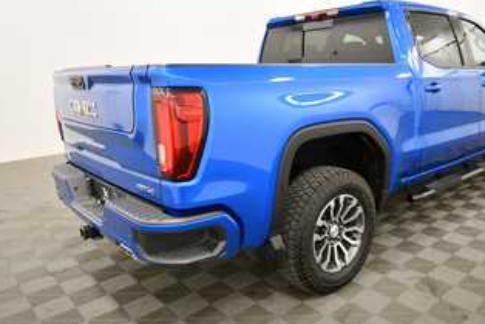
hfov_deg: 64.5
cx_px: 301
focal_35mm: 28
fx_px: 378
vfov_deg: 46.4
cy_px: 144
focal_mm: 15
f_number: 5.3
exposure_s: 1/125
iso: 1250
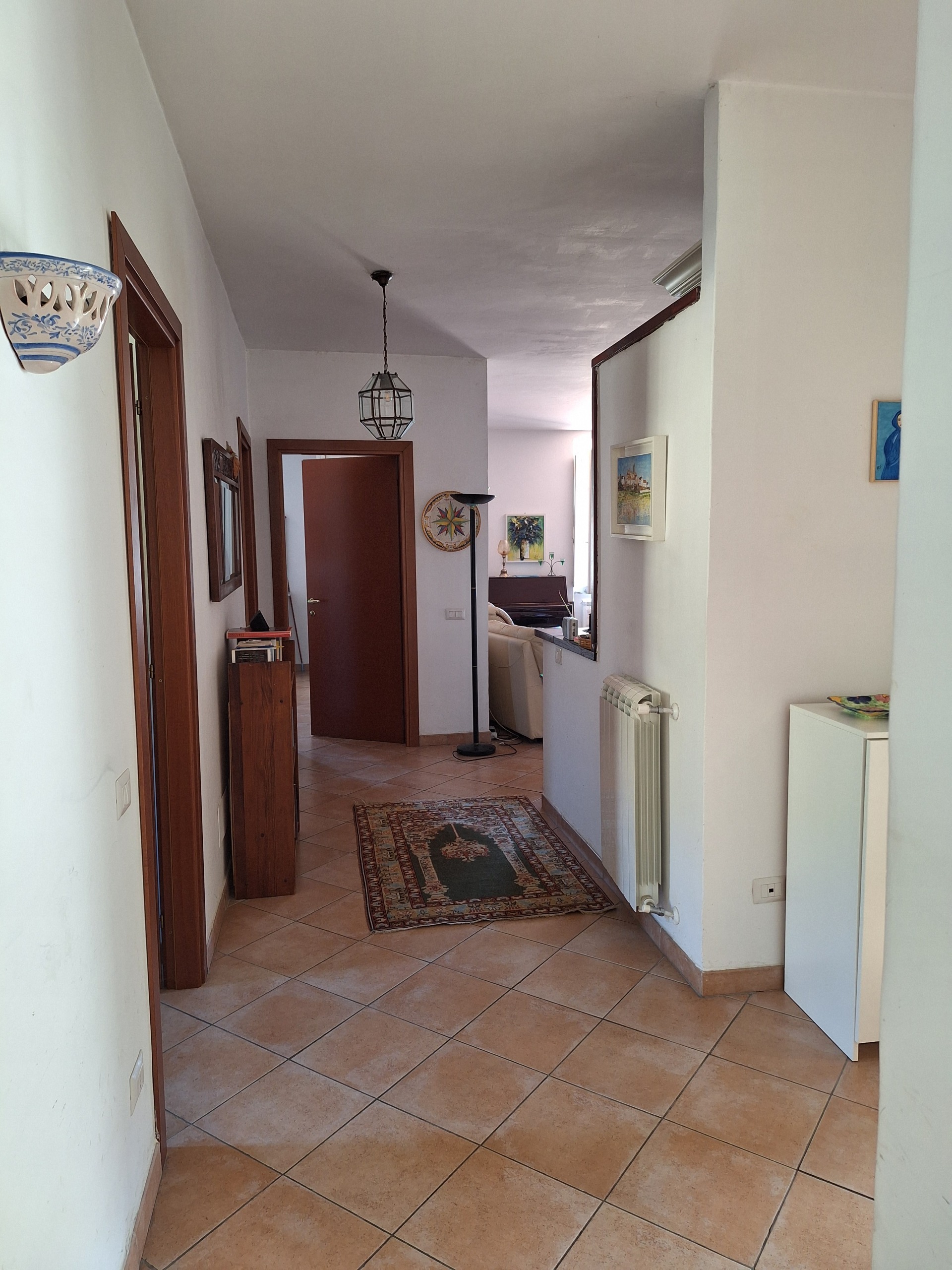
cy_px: 635
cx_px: 476
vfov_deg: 73.9
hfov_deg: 58.9
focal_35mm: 23
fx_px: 843
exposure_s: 1/50
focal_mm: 5.54
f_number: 1.8
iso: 200
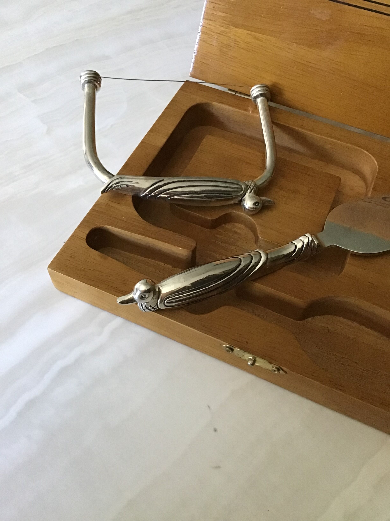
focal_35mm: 31
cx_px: 195
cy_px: 260
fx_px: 466
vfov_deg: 58.4
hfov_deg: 45.4
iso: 250
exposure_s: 1/25
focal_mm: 3.3
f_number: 2.4
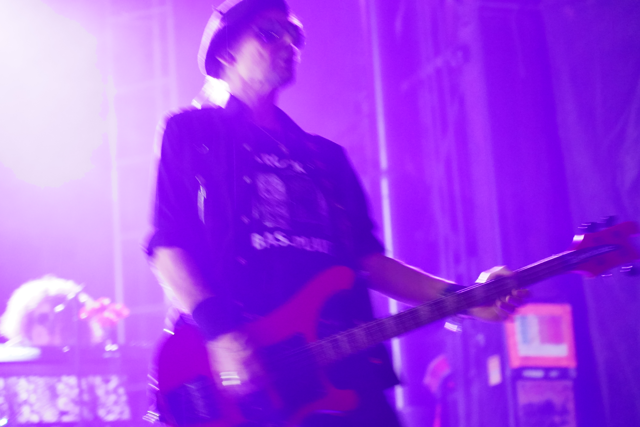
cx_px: 320
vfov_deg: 13.0
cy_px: 214
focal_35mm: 105
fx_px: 1867
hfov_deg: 19.5
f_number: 4
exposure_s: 1/25
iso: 12800
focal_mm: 105
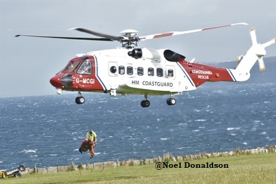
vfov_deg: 3.8
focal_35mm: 363
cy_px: 92
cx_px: 138
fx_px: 2783
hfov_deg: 5.7
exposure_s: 1/640
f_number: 10
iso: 800
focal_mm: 240
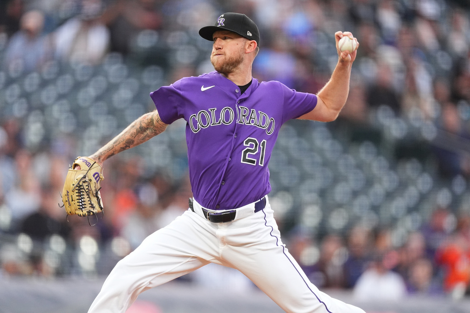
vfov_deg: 2.3
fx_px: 7830
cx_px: 235
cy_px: 156
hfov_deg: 3.4
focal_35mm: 600
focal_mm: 600
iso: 3200
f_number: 4
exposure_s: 1/1600
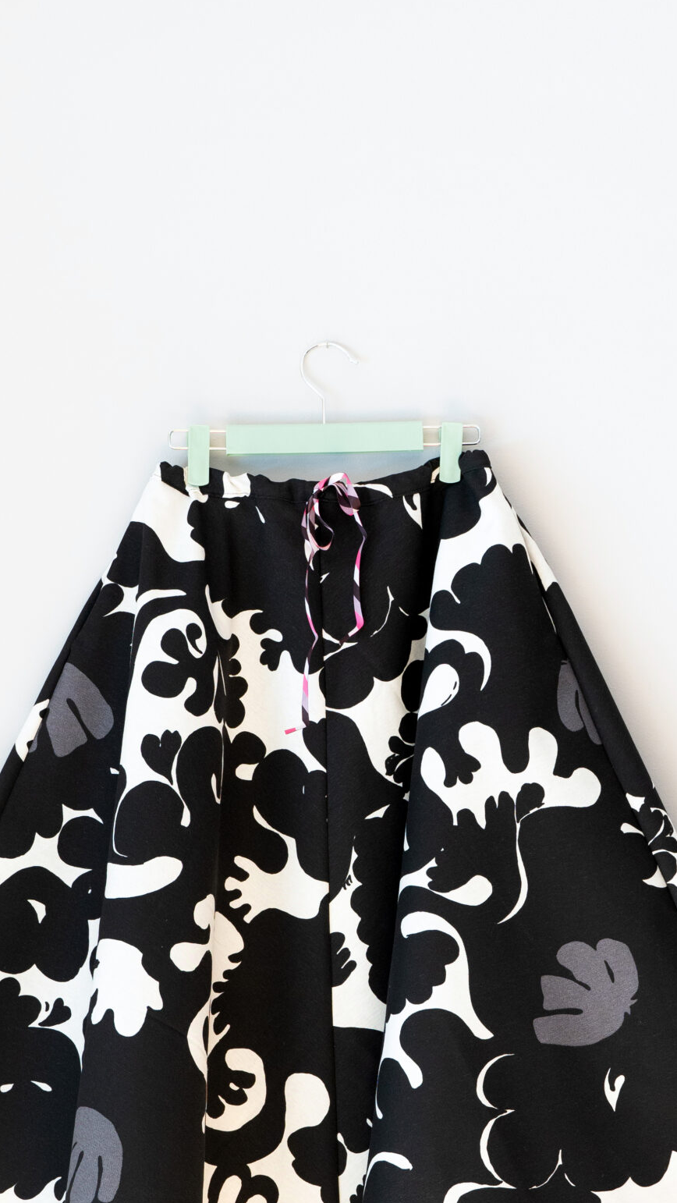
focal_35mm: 80
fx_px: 2552
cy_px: 963
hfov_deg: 15.1
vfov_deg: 26.0
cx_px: 341
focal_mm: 31
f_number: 4
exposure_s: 1/160
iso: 320
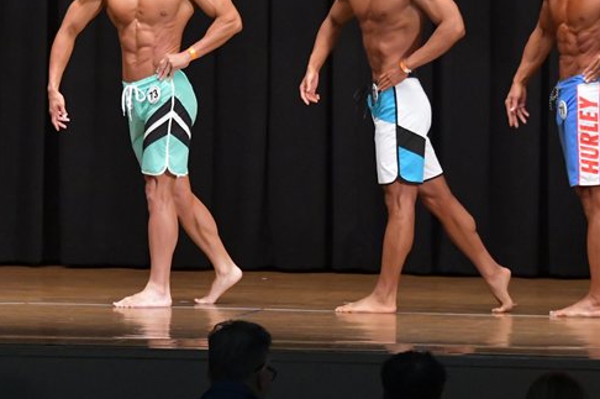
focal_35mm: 292
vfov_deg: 4.7
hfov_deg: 7.1
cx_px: 198
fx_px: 4862
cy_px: 109
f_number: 5.6
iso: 6400
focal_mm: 122
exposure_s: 1/400
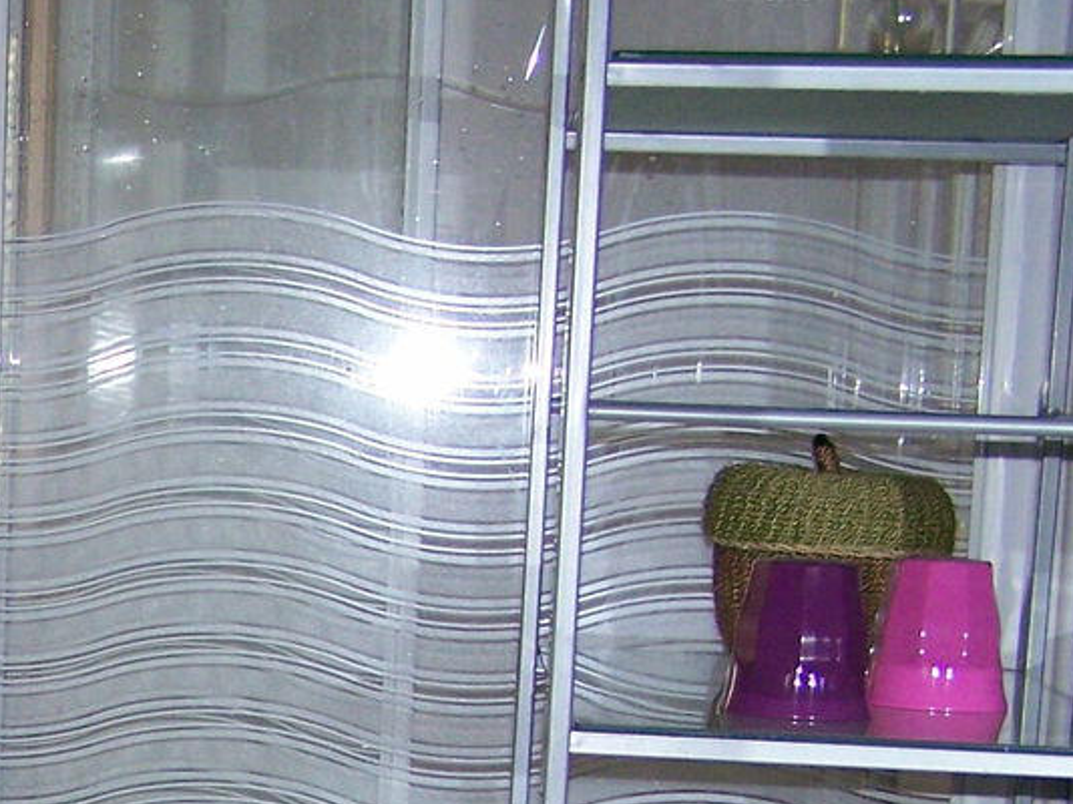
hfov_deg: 16.2
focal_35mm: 114
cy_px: 931
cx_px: -396
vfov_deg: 12.7
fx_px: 3532
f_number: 2.8
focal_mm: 6.3
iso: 160
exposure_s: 1/60
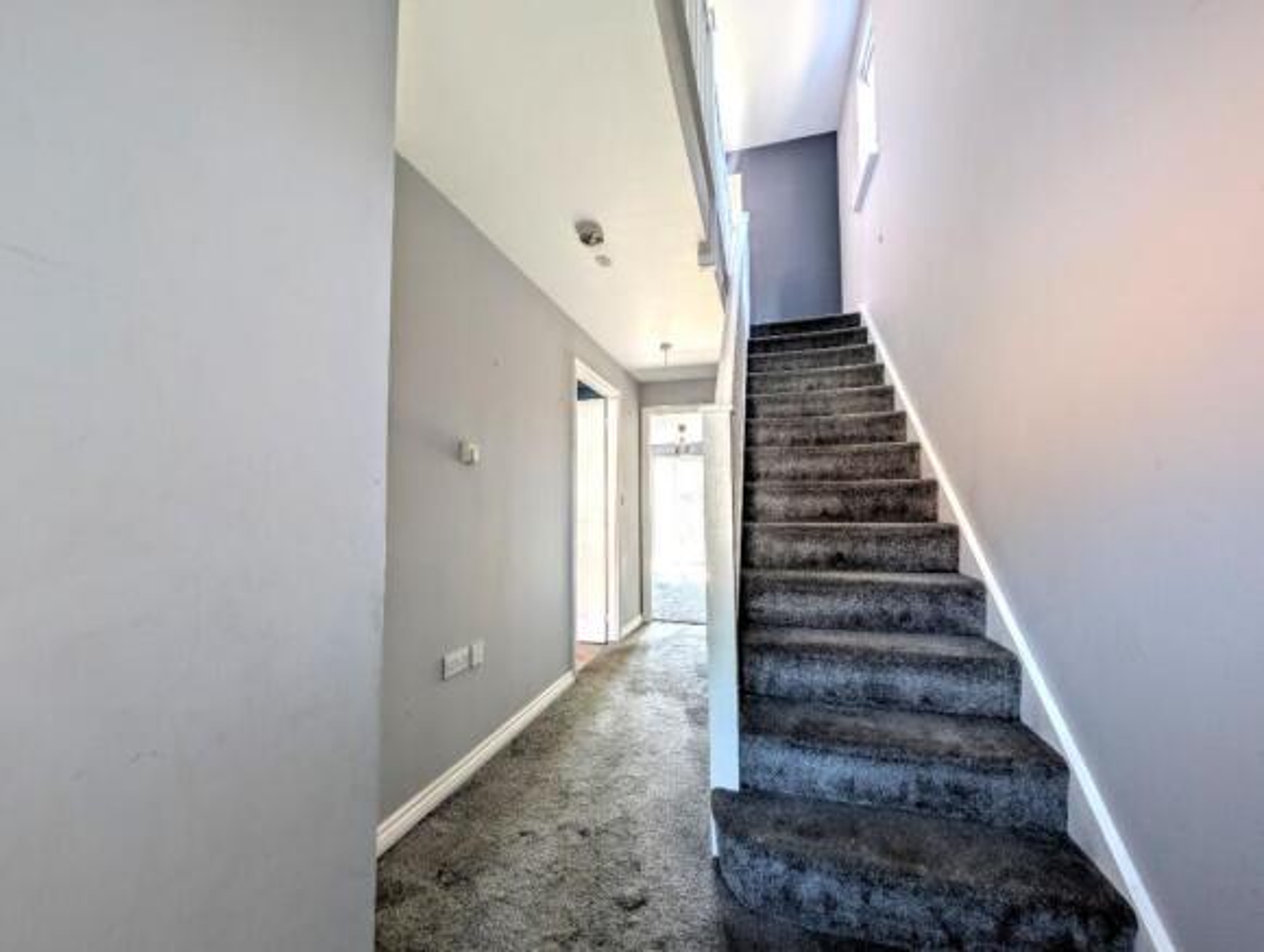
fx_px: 439
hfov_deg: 110.4
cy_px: 476
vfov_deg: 94.7
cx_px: 632
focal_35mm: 12
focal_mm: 2.02
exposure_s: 1/22.8
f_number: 1.7
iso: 48
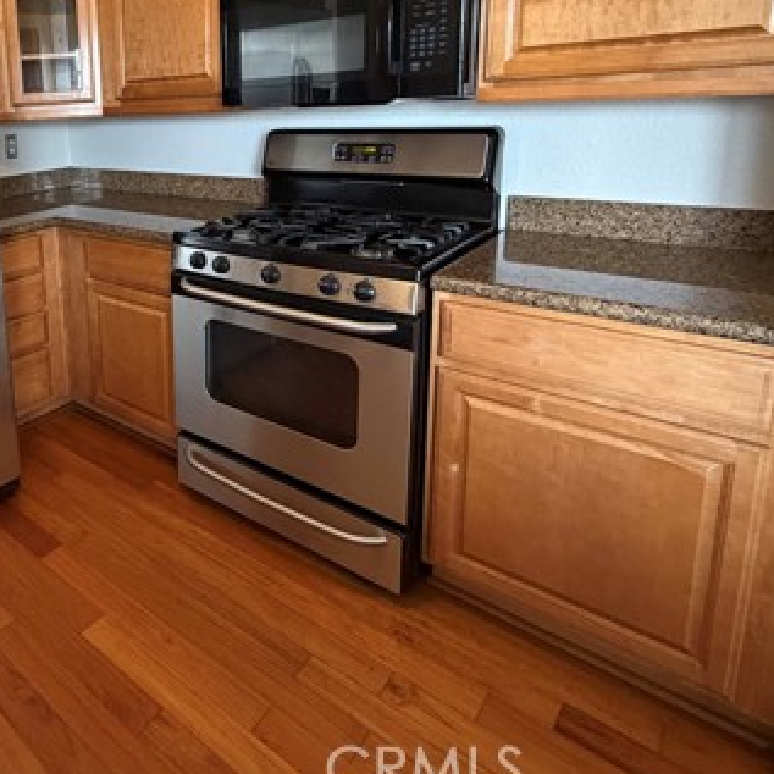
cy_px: 217
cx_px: 93
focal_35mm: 25
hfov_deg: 55.5
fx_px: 632
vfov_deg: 60.3
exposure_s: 1/60
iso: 400
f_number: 2.2
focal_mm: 2.22
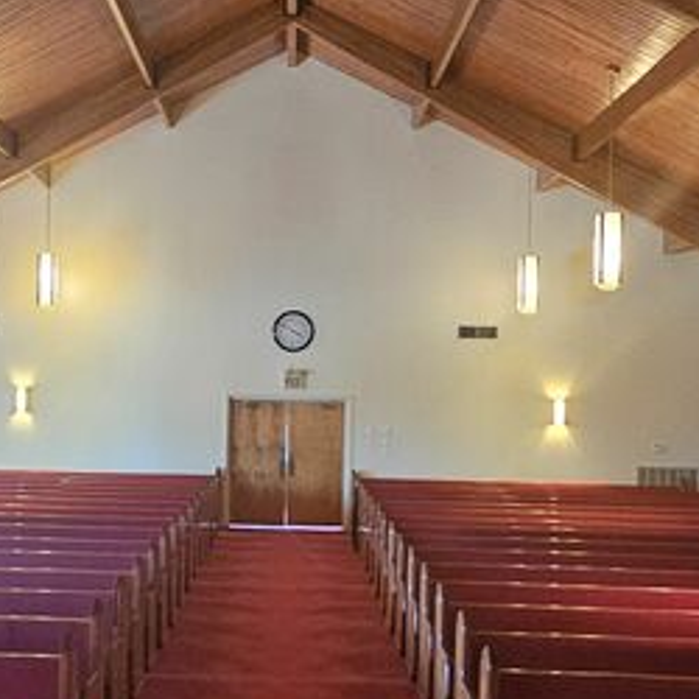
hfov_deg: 34.7
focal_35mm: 48
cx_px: 192
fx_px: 1097
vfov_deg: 35.3
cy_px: 403
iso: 640
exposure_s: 1/30
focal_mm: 2.2
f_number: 2.2
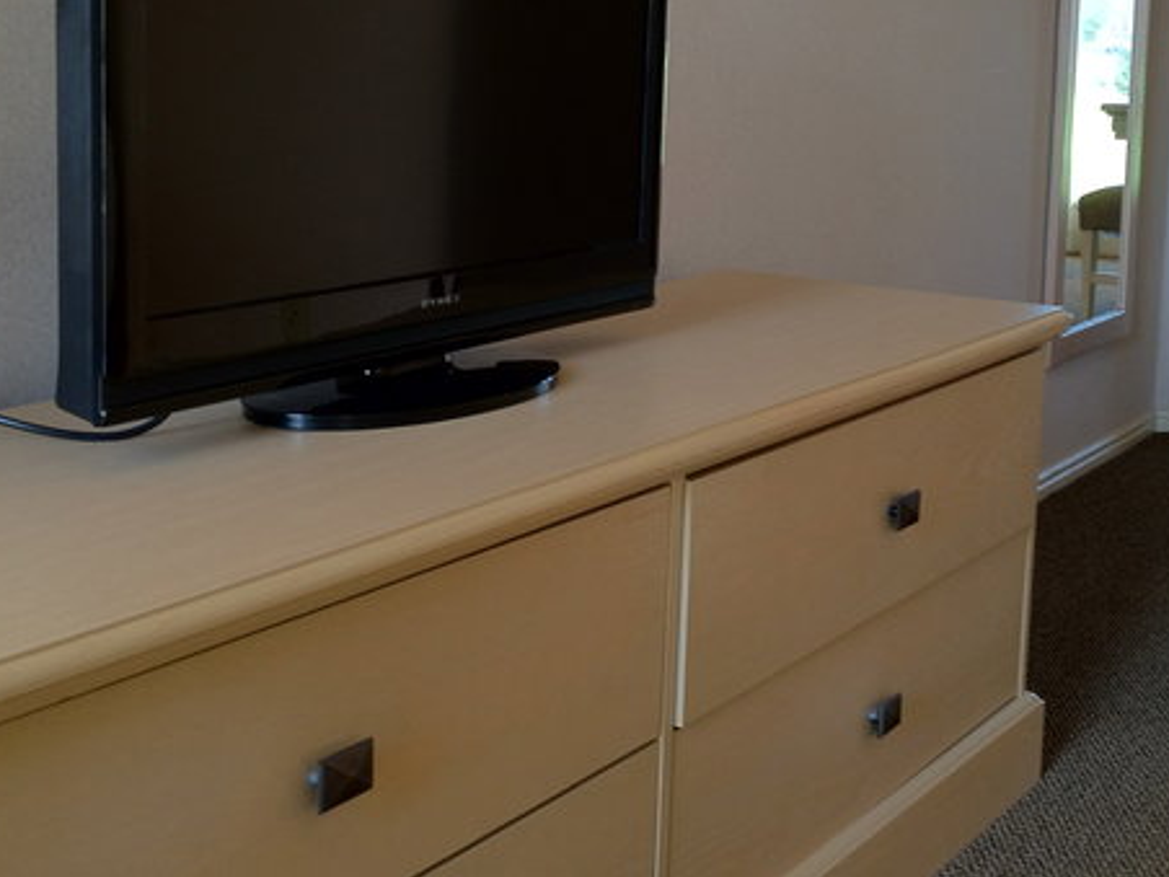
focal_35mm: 62
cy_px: 352
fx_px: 2094
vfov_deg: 23.6
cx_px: 711
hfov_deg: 31.1
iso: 80
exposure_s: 1/20
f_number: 2.4
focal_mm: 4.28
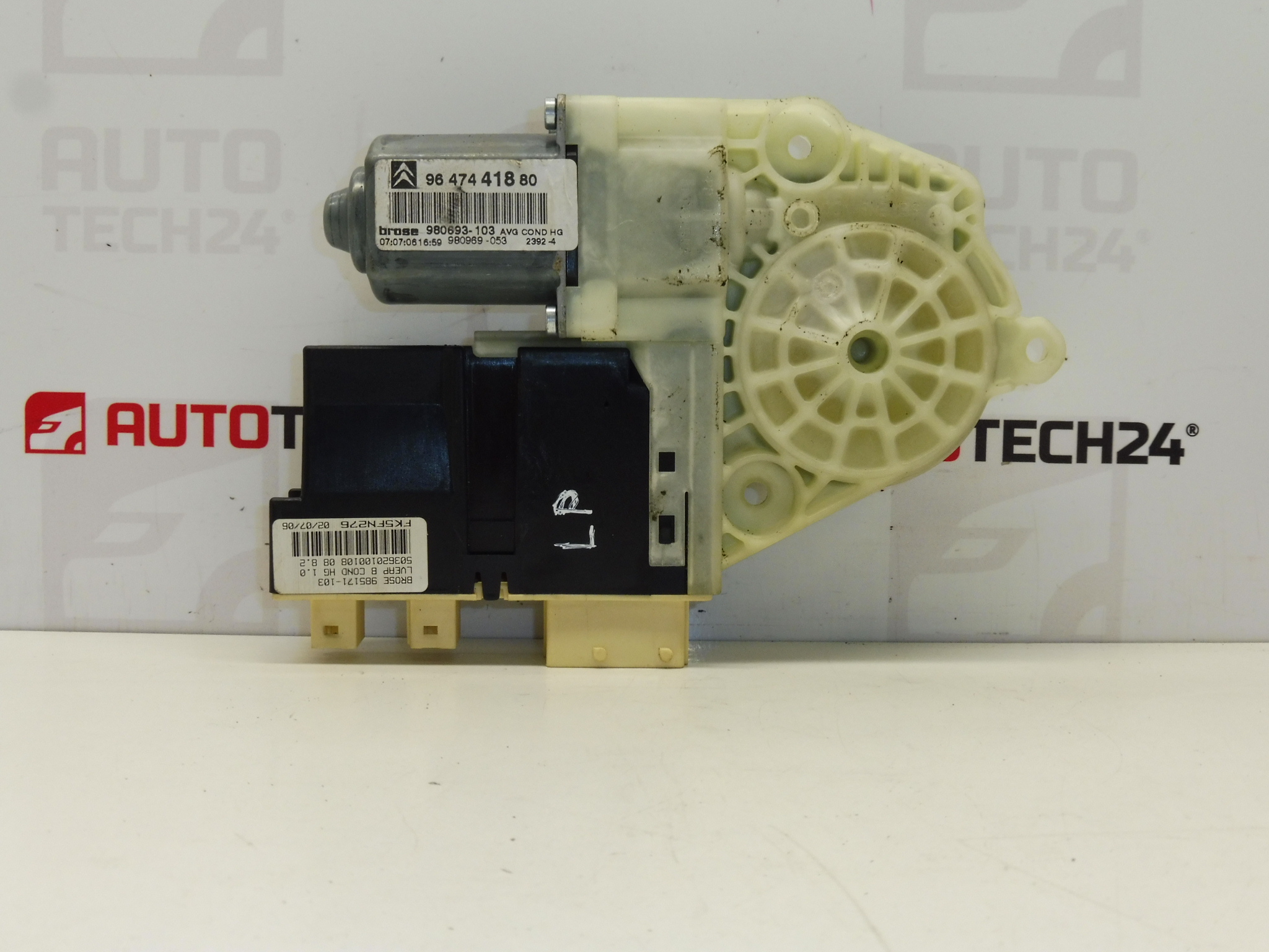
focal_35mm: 41
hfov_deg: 45.8
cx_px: 634
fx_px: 1503
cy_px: 476
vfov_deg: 35.1
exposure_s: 1/80
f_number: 3.5
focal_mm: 7.4
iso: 200
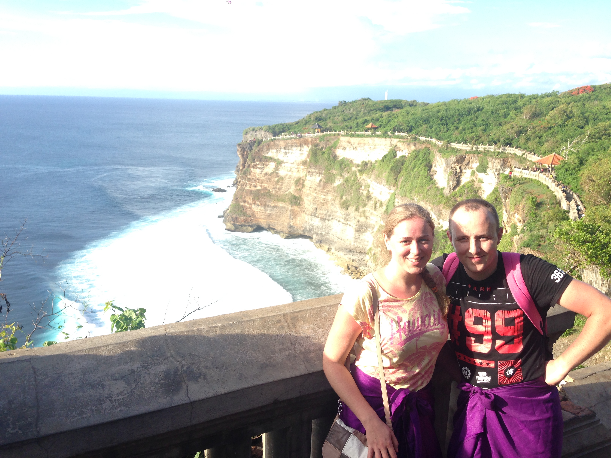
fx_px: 582
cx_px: 306
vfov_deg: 42.9
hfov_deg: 55.4
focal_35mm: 33
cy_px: 229
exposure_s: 1/547
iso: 50
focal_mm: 4.12
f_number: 2.4
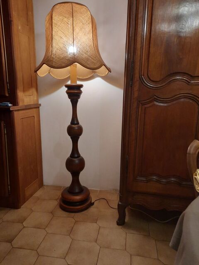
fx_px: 192
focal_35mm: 25
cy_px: 132
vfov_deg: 69.4
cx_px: 100
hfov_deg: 54.9
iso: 400
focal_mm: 4.6
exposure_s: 1/33
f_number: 2
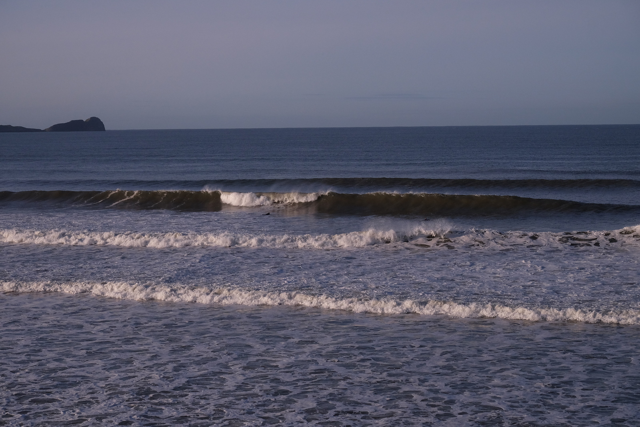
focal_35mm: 75
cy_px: 214
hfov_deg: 27.0
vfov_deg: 18.2
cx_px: 320
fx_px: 1333
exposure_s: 1/2000
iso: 800
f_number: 11
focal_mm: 50
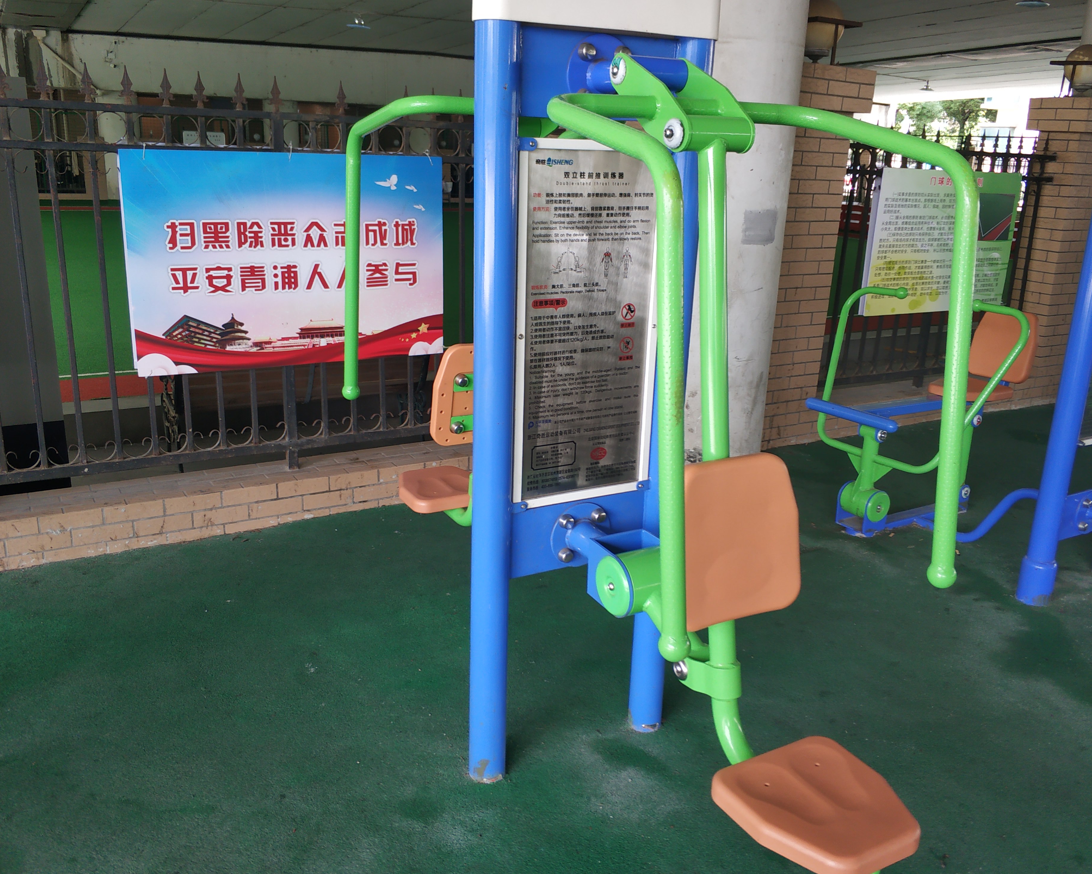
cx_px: 575
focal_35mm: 29
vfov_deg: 50.0
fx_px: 937
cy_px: 431
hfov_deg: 60.4
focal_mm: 3.82
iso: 178
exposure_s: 1/100
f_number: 1.8
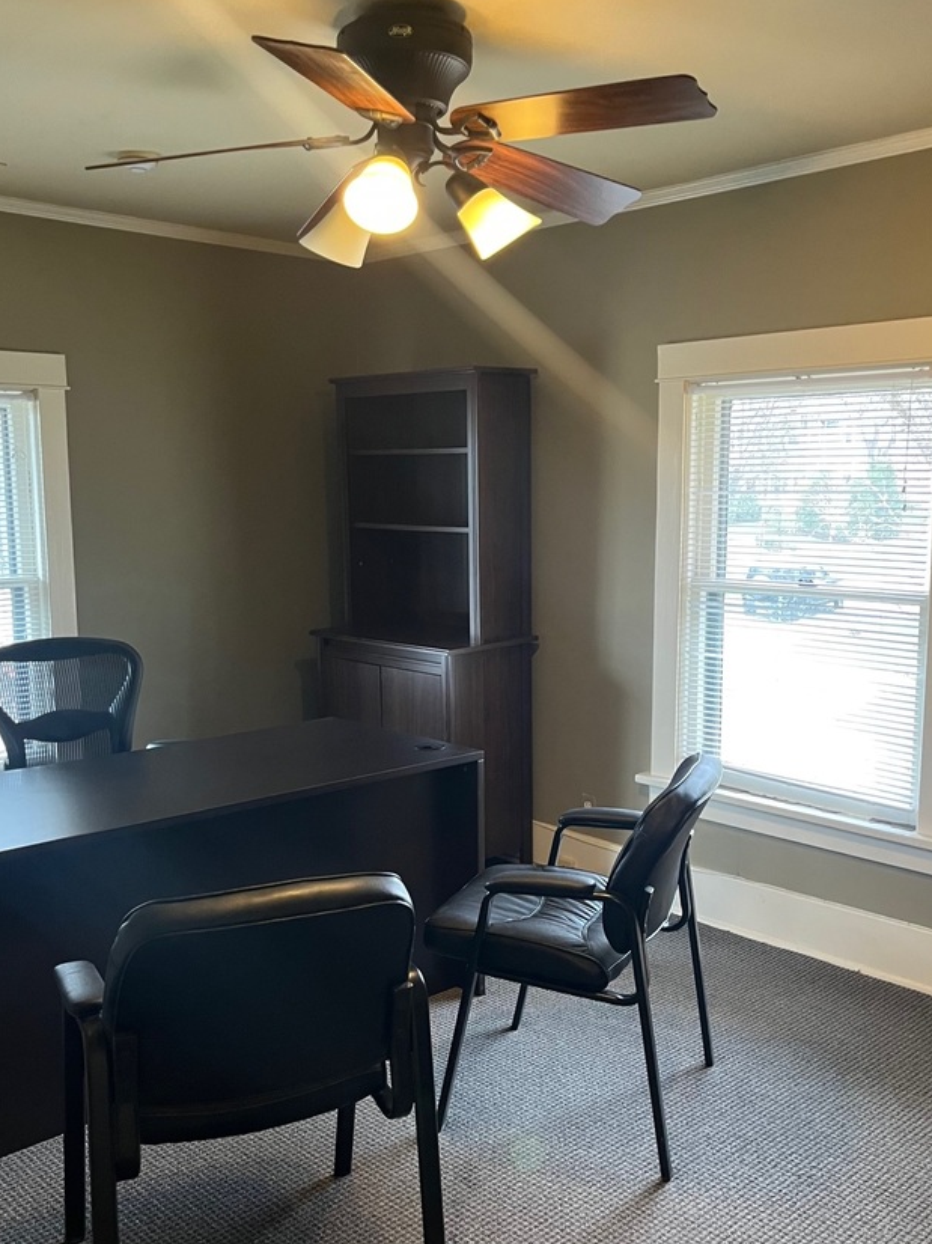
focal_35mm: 34
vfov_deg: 53.9
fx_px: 1221
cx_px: 449
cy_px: 657
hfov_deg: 41.8
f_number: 1.6
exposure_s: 1/60
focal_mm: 5.1
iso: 250
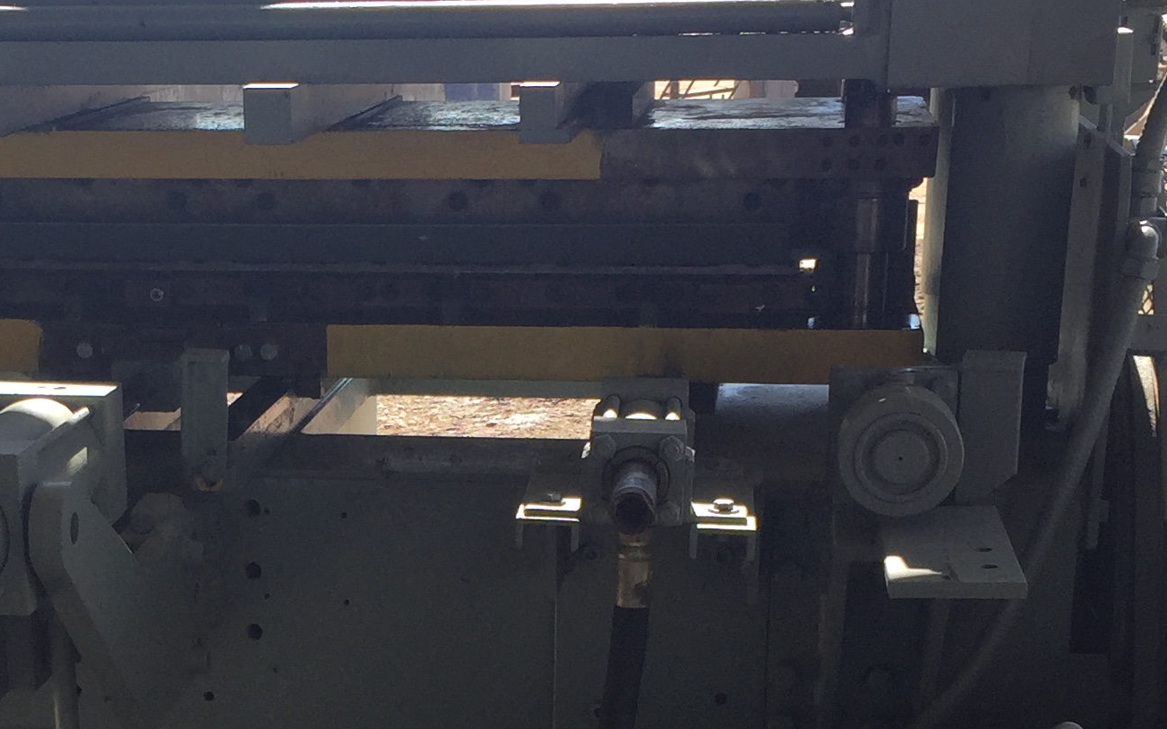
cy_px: 753
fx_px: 2449
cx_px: 296
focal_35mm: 77
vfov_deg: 16.5
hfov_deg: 26.5
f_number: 2.2
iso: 32
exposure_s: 1/628
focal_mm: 4.15
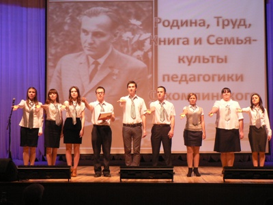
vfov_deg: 21.9
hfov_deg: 29.0
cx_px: 136
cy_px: 102
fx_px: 528
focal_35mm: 67
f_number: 3.2
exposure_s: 1/25
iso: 200
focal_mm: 11.2
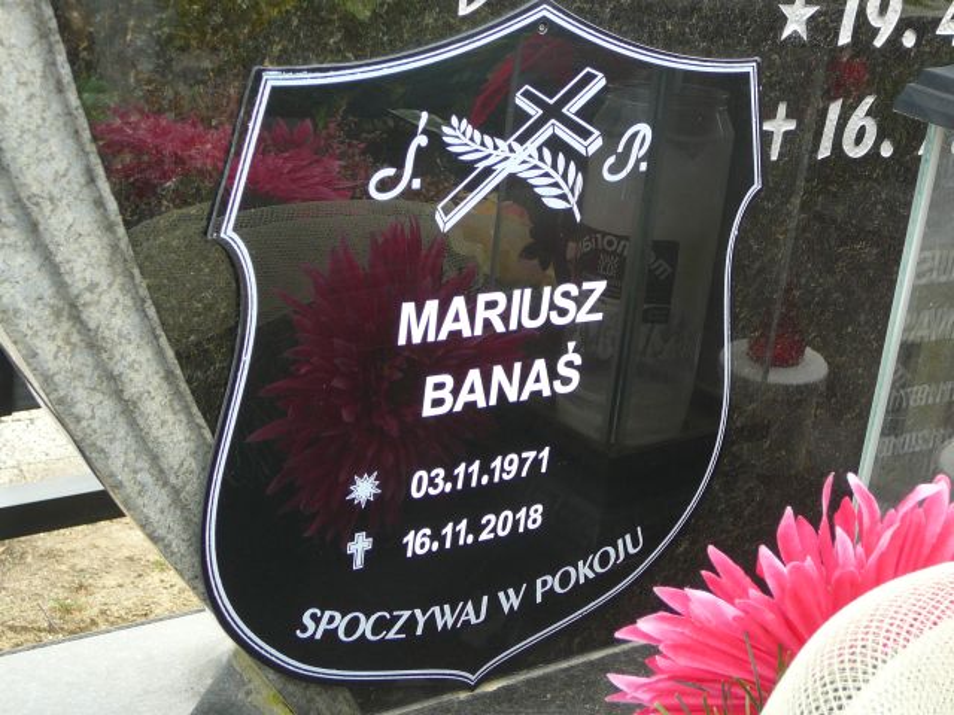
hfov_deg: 36.8
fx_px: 1433
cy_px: 358
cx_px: 477
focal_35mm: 52
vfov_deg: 28.0
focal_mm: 7.8
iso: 80
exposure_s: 1/80
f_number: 3.4
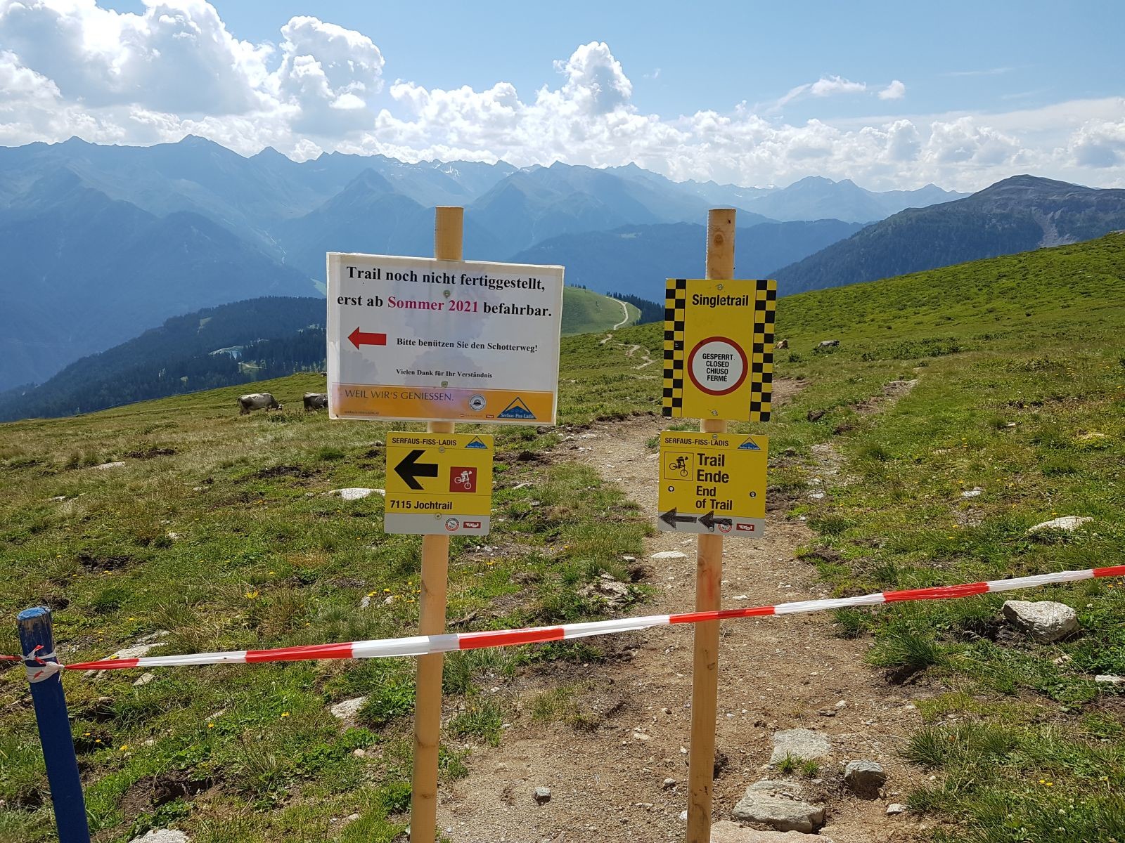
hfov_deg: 67.3
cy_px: 422
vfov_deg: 53.1
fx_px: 845
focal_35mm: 26
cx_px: 562
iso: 50
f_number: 1.7
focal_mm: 4.2
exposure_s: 1/3120
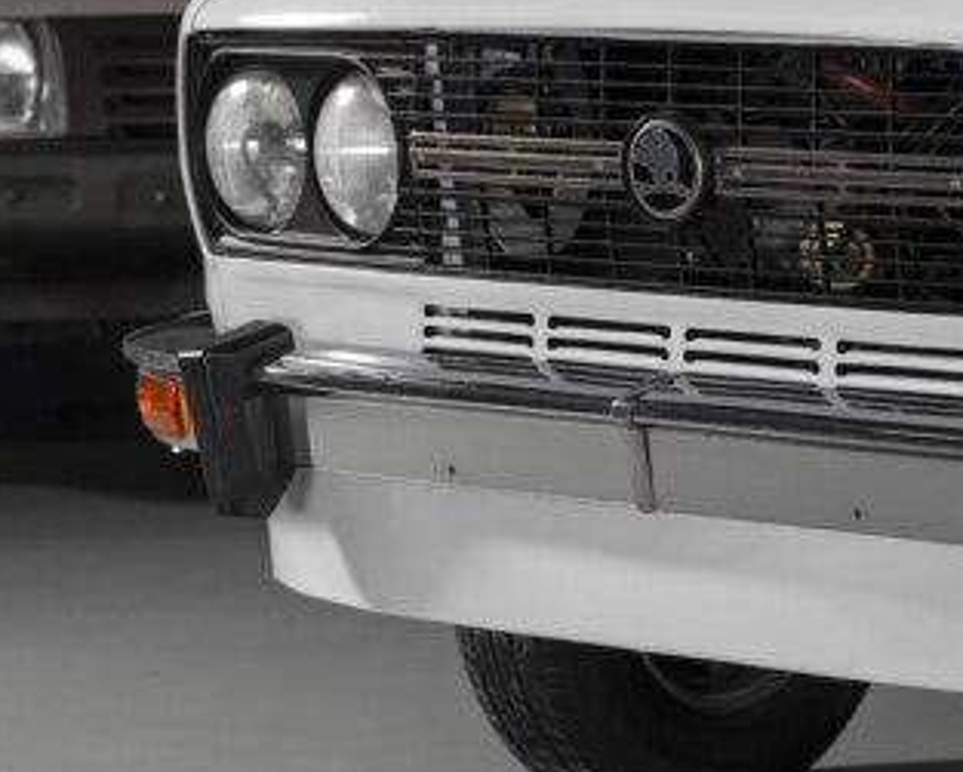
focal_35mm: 161
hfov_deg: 11.9
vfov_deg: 9.6
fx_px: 4593
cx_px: 923
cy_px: 323
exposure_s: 1/4
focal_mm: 70
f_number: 6.3
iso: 100
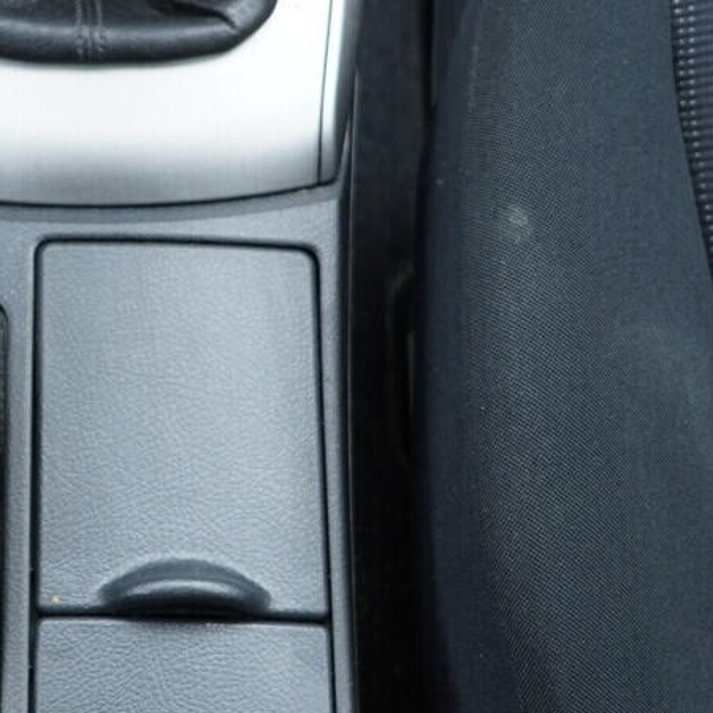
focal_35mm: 98
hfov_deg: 17.6
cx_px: 125
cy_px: 241
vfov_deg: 17.7
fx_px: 2284
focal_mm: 24
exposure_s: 1/40
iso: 320
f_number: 2.8
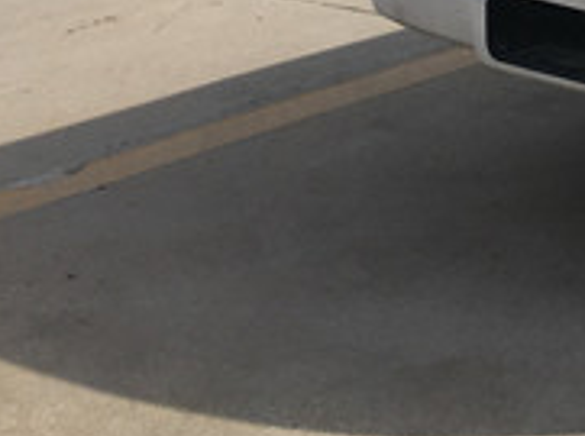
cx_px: 983
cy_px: -262
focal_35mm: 114
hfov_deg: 15.4
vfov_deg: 12.2
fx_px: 1923
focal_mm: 4.15
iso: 25
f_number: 2.2
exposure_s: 1/3344
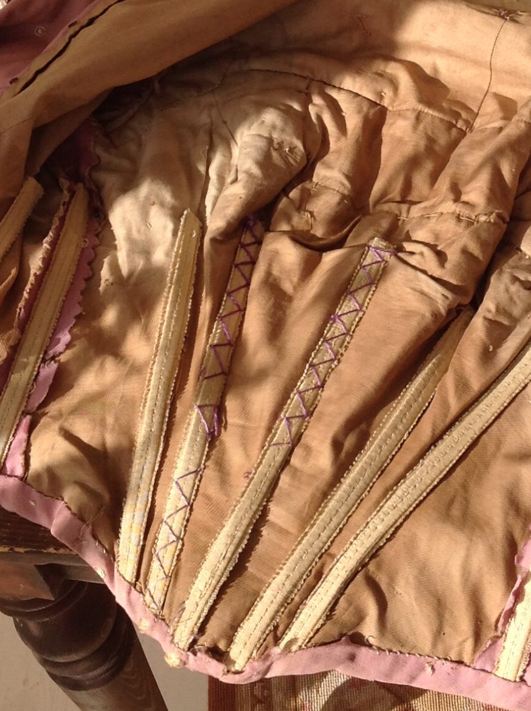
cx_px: 457
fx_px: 1620
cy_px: 137
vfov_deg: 24.3
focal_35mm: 79
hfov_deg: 18.4
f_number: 2.4
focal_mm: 4.28
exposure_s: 1/1080
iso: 50
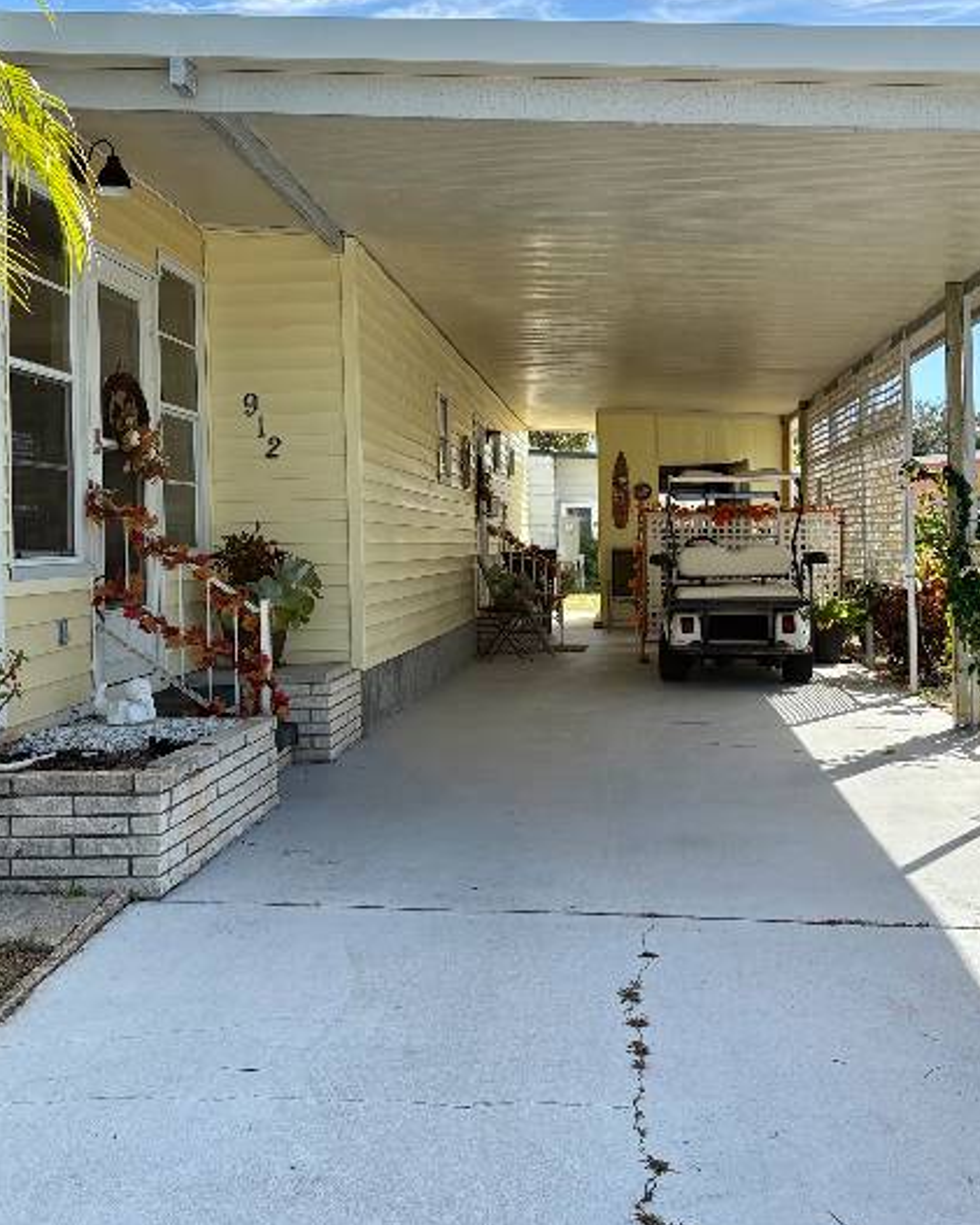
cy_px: 539
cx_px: 461
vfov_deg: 44.7
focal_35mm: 41
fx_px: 1486
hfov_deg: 36.5
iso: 50
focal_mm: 5.96
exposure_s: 1/2639
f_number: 1.6
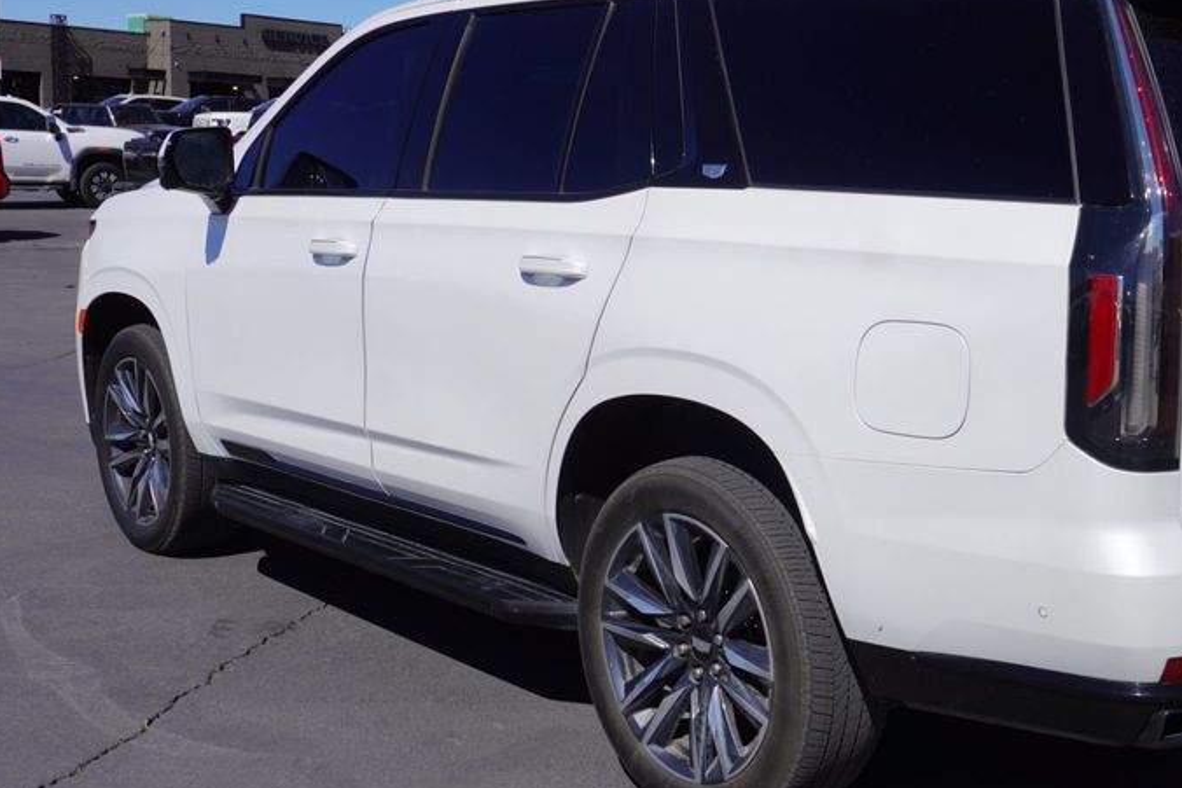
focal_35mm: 50
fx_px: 1642
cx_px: 803
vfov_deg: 27.0
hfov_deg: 39.1
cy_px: 418
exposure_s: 1/500
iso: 100
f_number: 8
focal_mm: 22
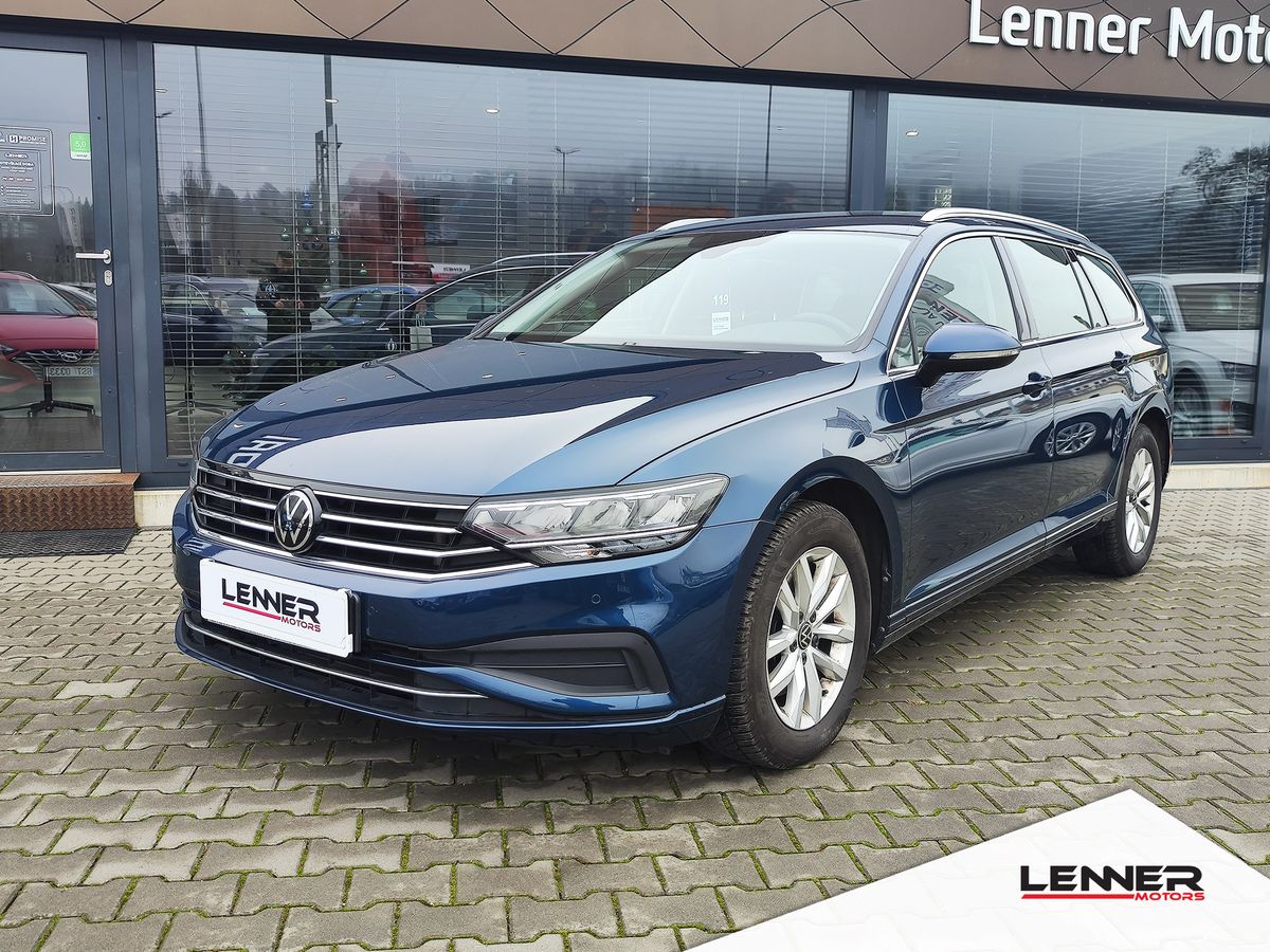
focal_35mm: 23
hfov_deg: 73.9
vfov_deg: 58.9
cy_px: 476
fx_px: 844
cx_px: 635
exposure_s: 1/100
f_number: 1.69
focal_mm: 7.01
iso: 58
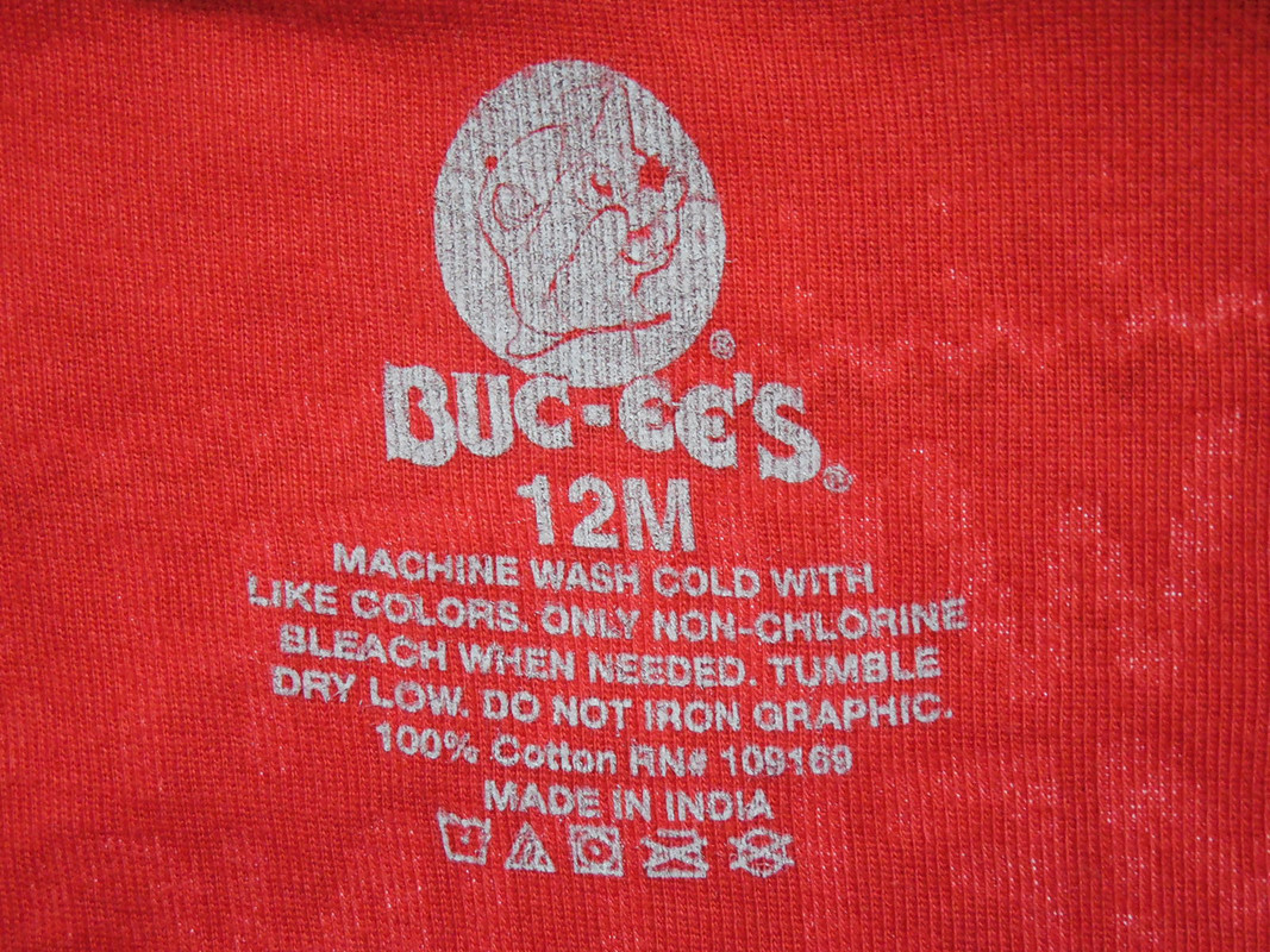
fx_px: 1431
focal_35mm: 39
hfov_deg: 47.9
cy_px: 476
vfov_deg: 36.8
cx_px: 635
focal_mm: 7
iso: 800
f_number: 3.8
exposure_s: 1/8
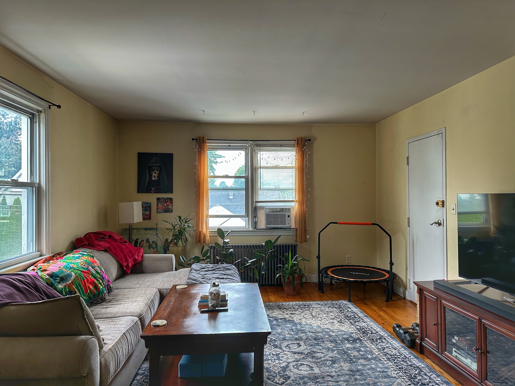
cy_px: 193
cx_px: 258
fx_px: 357
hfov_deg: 71.6
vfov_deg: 56.8
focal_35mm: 24
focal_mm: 6.86
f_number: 1.78
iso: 160
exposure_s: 1/121
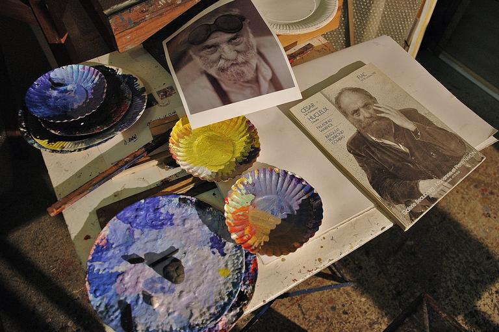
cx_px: 250
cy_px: 166
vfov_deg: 47.9
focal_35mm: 27
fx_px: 374
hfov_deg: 67.4
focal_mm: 18
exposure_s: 1/20
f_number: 3.5
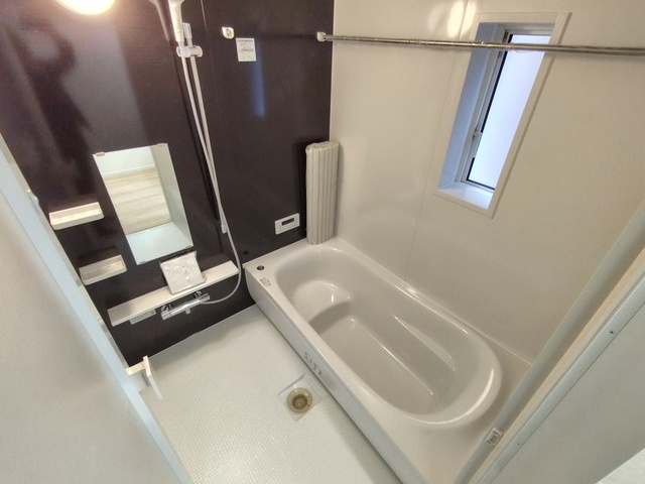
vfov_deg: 81.7
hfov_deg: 98.2
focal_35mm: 15
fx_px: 279
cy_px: 242
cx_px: 322
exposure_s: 1/30
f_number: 2.4
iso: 555
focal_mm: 1.6
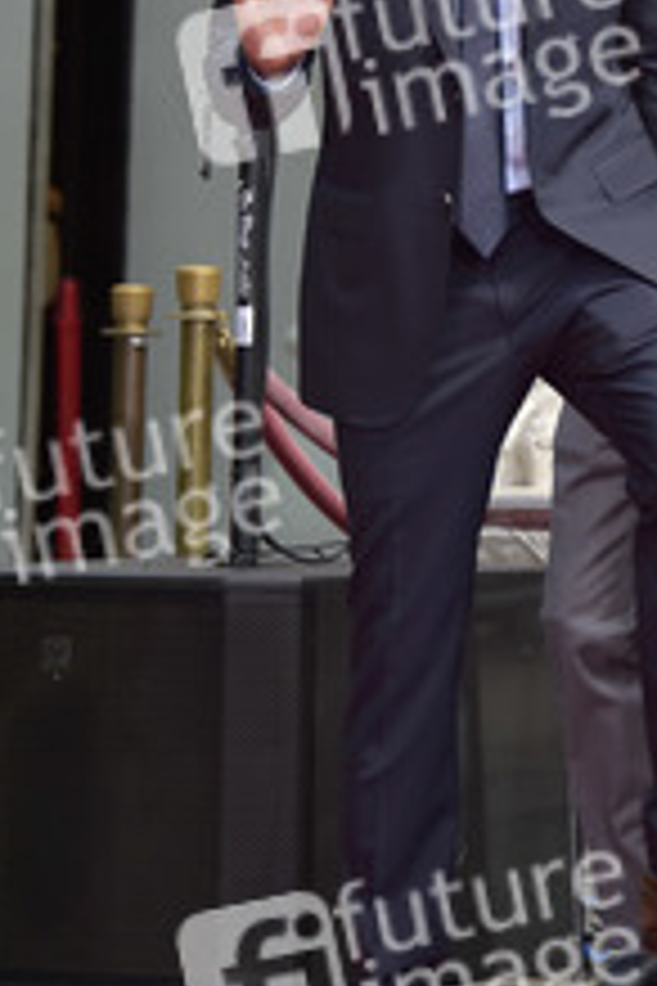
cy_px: 284
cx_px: 542
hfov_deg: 6.7
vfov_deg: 10.0
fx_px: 5611
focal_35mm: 205
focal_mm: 112
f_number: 5.3
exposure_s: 1/250
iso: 125
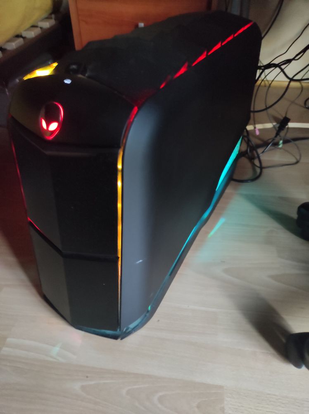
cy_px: 207
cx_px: 154
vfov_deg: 69.4
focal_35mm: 25
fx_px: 298
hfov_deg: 54.8
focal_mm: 5.43
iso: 2988
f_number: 1.89
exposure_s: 1/17
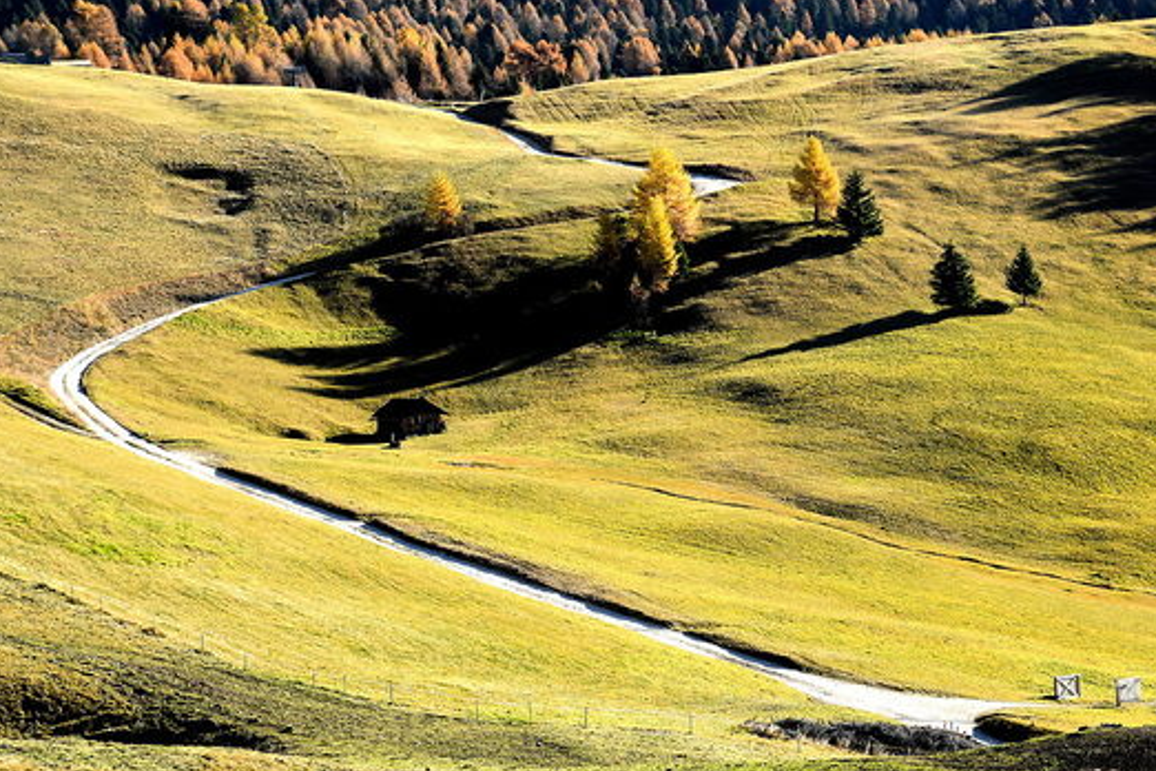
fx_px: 3211
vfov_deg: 13.7
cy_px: 383
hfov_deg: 20.4
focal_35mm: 100
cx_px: 616
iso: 200
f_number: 9
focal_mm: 58
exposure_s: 1/320
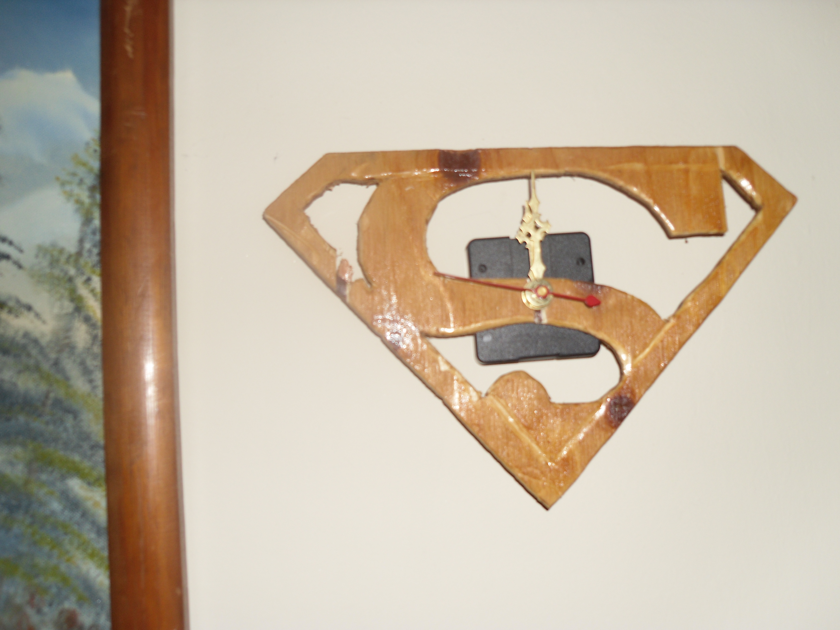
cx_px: 420
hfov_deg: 54.0
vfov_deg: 41.8
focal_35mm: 34
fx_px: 825
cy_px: 315
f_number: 2.8
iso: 80
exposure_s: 1/45
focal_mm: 6
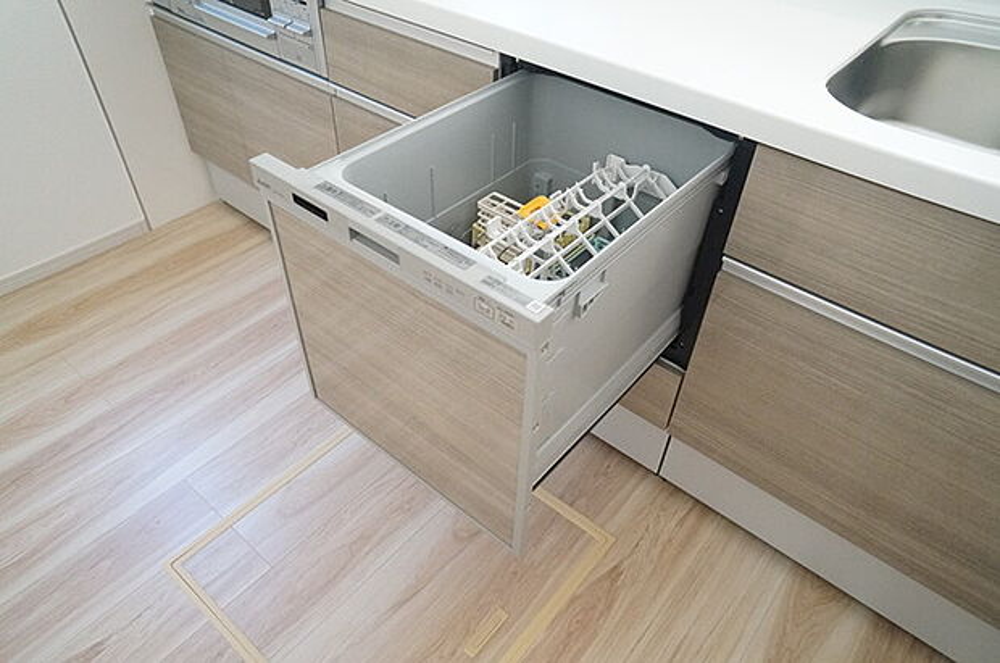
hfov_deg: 73.8
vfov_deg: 53.0
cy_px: 332
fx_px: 665
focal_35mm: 24
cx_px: 500
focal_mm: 16
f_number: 4.5
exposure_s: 1/80
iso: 3200
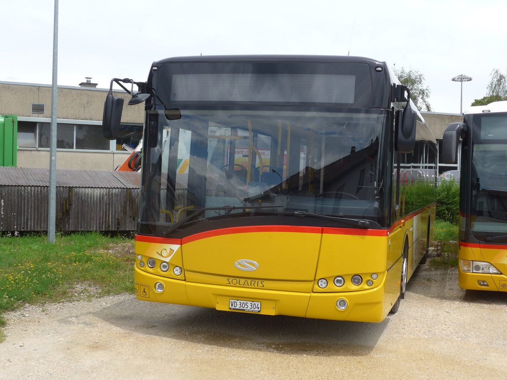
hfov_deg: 36.8
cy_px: 190
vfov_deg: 28.0
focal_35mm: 52
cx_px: 254
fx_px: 762
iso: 80
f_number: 3.3
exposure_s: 1/1000
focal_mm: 10.7
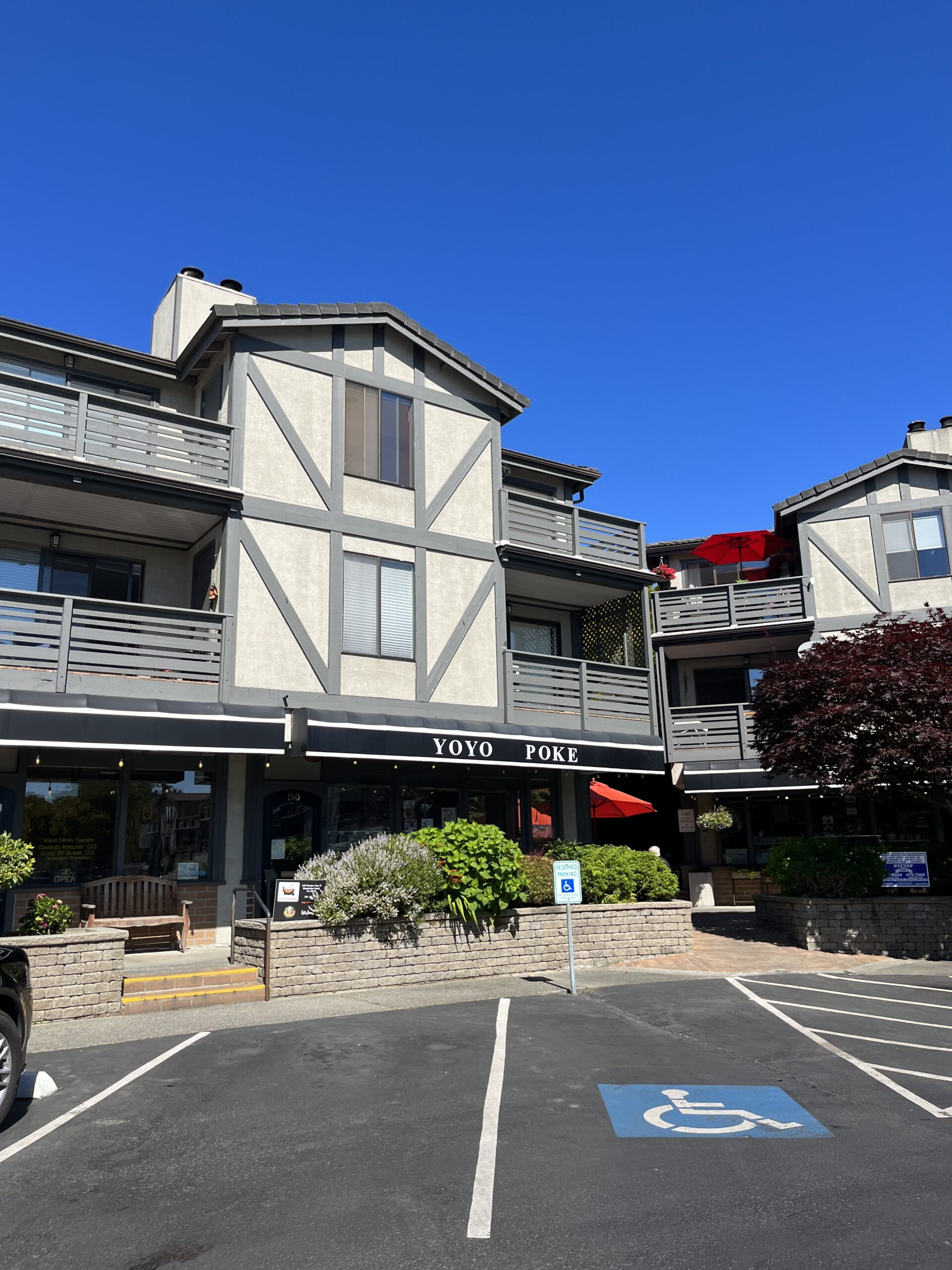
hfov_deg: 53.1
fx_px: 953
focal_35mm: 26
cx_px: 476
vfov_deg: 67.3
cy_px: 635
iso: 50
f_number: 1.6
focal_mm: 5.1
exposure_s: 1/2825
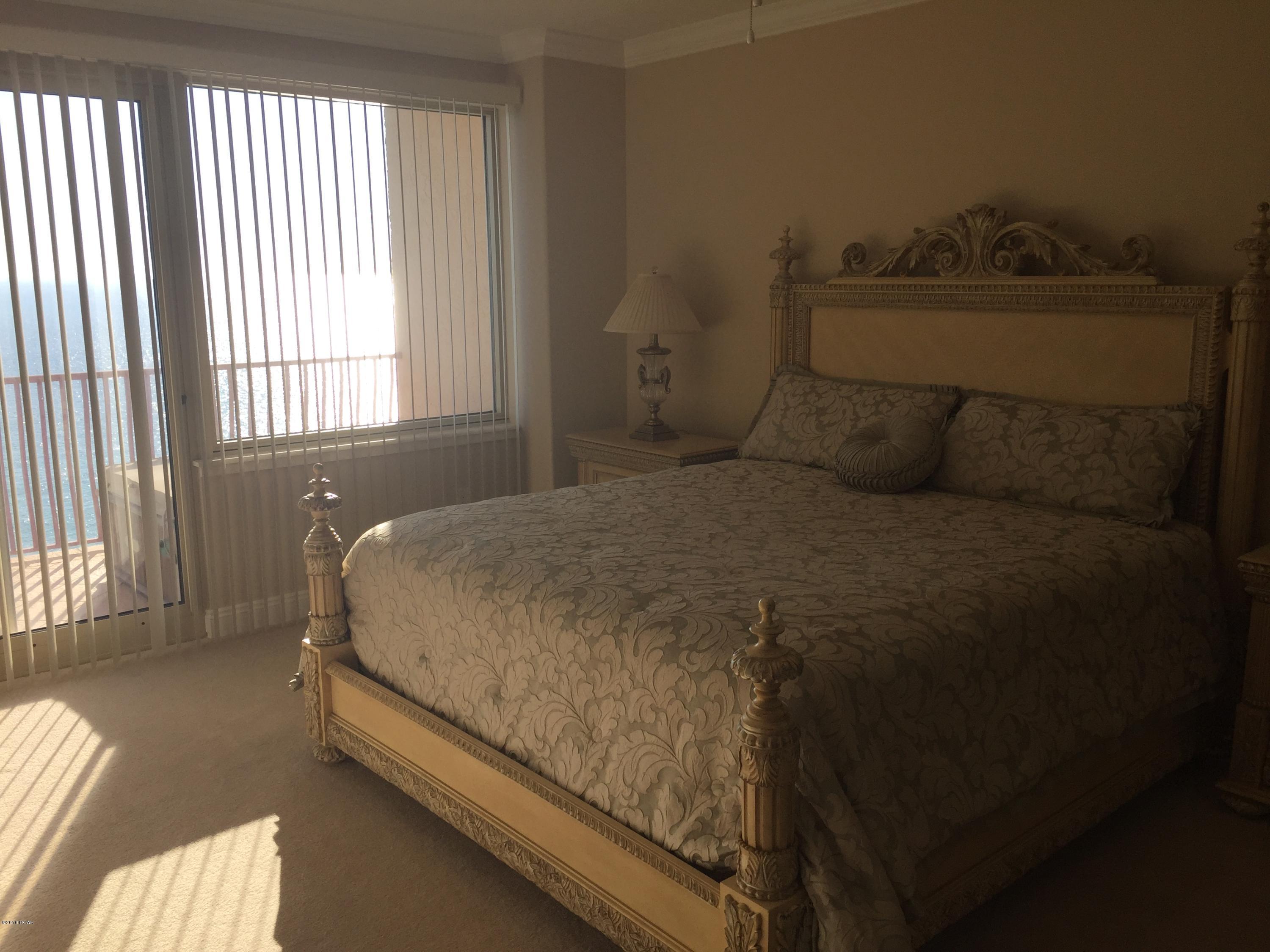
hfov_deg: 61.7
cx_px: 635
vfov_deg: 48.2
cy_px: 476
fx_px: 1064
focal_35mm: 29
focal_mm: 4.15
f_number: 2.2
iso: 32
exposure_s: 1/465
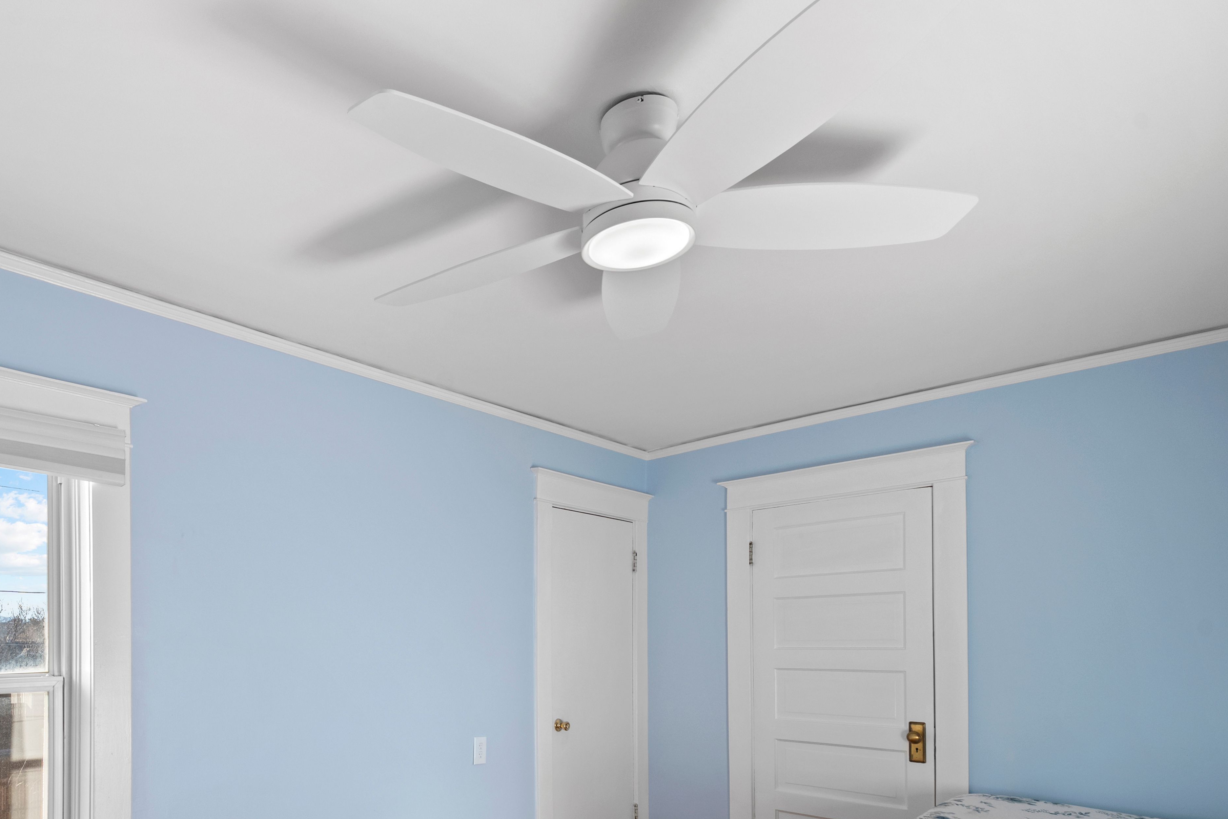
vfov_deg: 55.9
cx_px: 406
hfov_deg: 78.5
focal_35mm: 21
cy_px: 638
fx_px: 716
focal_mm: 13
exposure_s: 1/40
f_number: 9
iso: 400
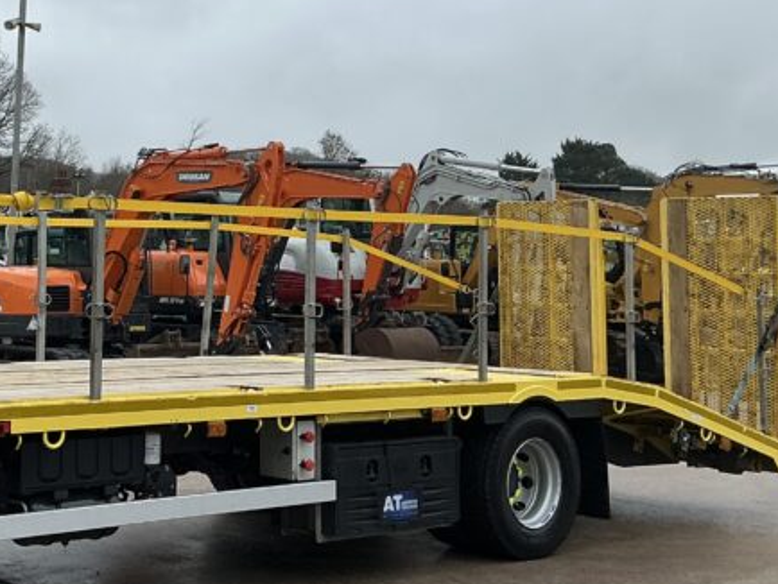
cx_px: 97
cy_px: 181
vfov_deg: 22.2
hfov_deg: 28.4
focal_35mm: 66
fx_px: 1484
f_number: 1.8
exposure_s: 1/482
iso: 25
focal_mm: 3
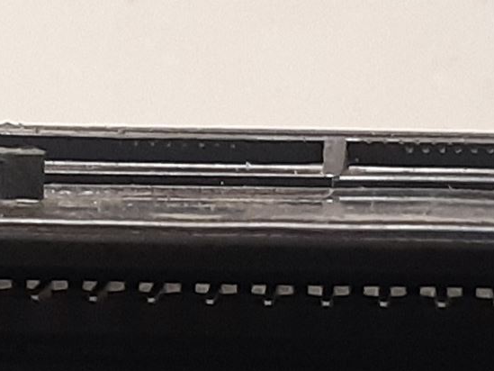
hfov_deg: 20.2
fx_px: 1385
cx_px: 255
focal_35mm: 97
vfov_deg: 14.4
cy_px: 526
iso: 320
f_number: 1.7
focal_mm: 3.93
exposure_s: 1/50
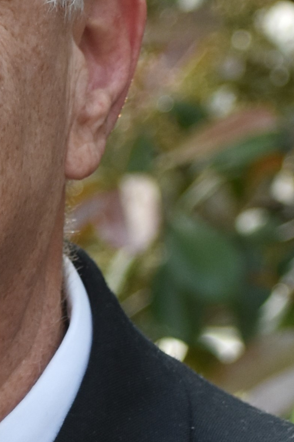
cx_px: -124
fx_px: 3909
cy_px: 157
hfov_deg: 4.3
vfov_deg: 6.5
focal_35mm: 319
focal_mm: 70
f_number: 4.5
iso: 400
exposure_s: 1/200
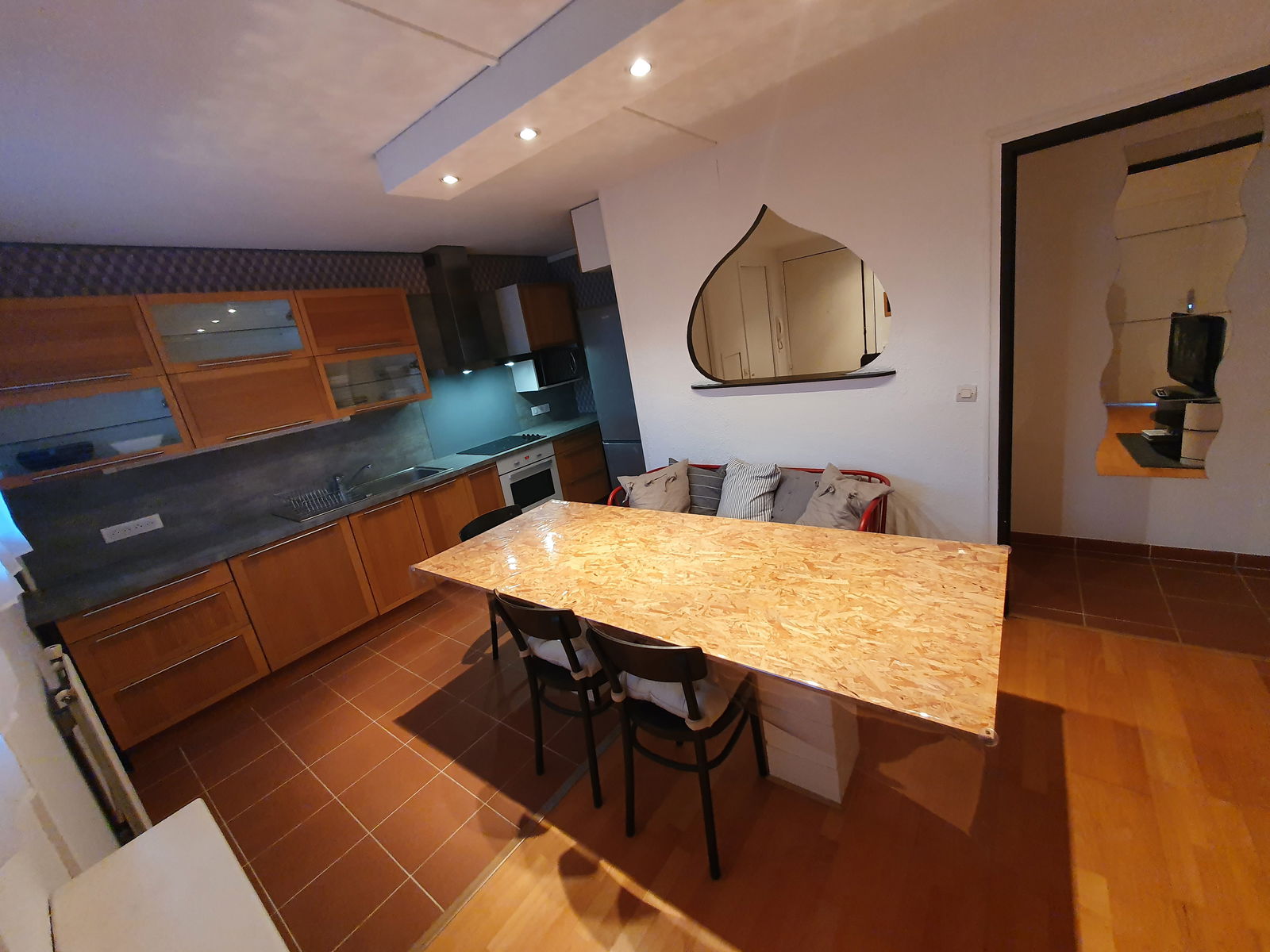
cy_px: 476
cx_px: 635
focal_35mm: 13
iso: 320
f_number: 2.2
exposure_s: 1/33
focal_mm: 1.8
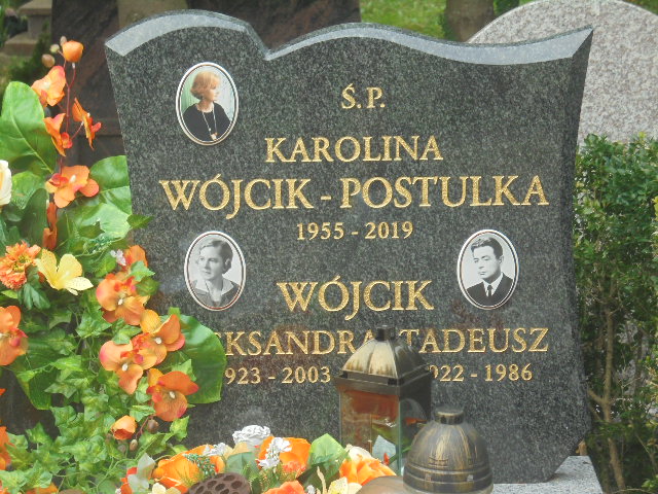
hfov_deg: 16.1
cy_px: 247
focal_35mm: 122
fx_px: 2319
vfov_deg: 12.1
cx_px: 329
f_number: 5.6
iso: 200
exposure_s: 1/125
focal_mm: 21.8
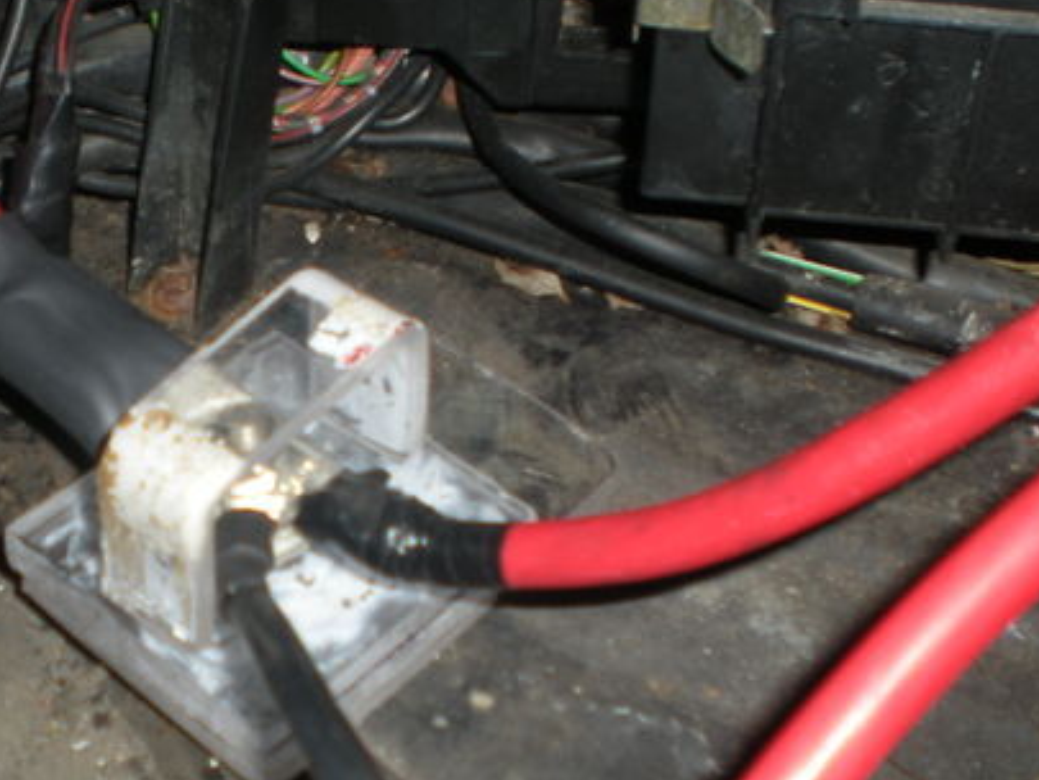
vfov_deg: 24.4
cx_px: 313
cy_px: 454
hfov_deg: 31.8
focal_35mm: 60
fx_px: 1801
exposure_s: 1/60
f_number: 3.1
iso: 64
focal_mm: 6.3
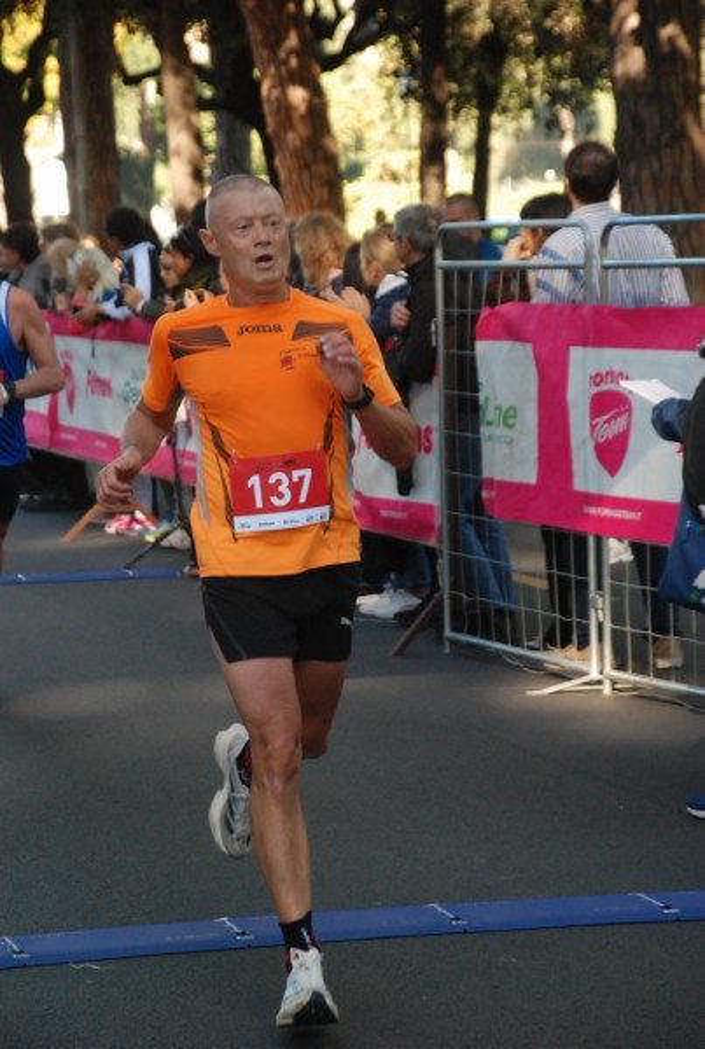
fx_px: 4164
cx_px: 352
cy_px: 524
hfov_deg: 9.7
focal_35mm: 142
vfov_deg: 14.4
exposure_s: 1/250
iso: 1000
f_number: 5.6
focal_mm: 95
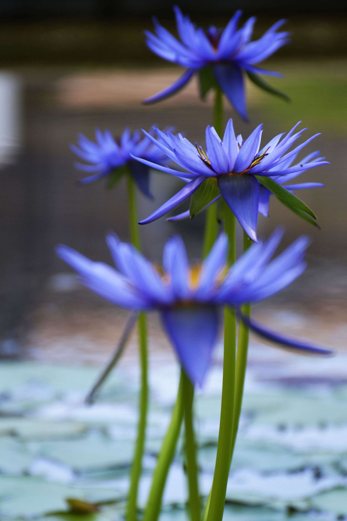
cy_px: 260
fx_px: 3036
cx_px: 174
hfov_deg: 6.5
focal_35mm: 210
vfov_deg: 9.8
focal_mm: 140
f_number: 5.6
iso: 100
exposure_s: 1/200
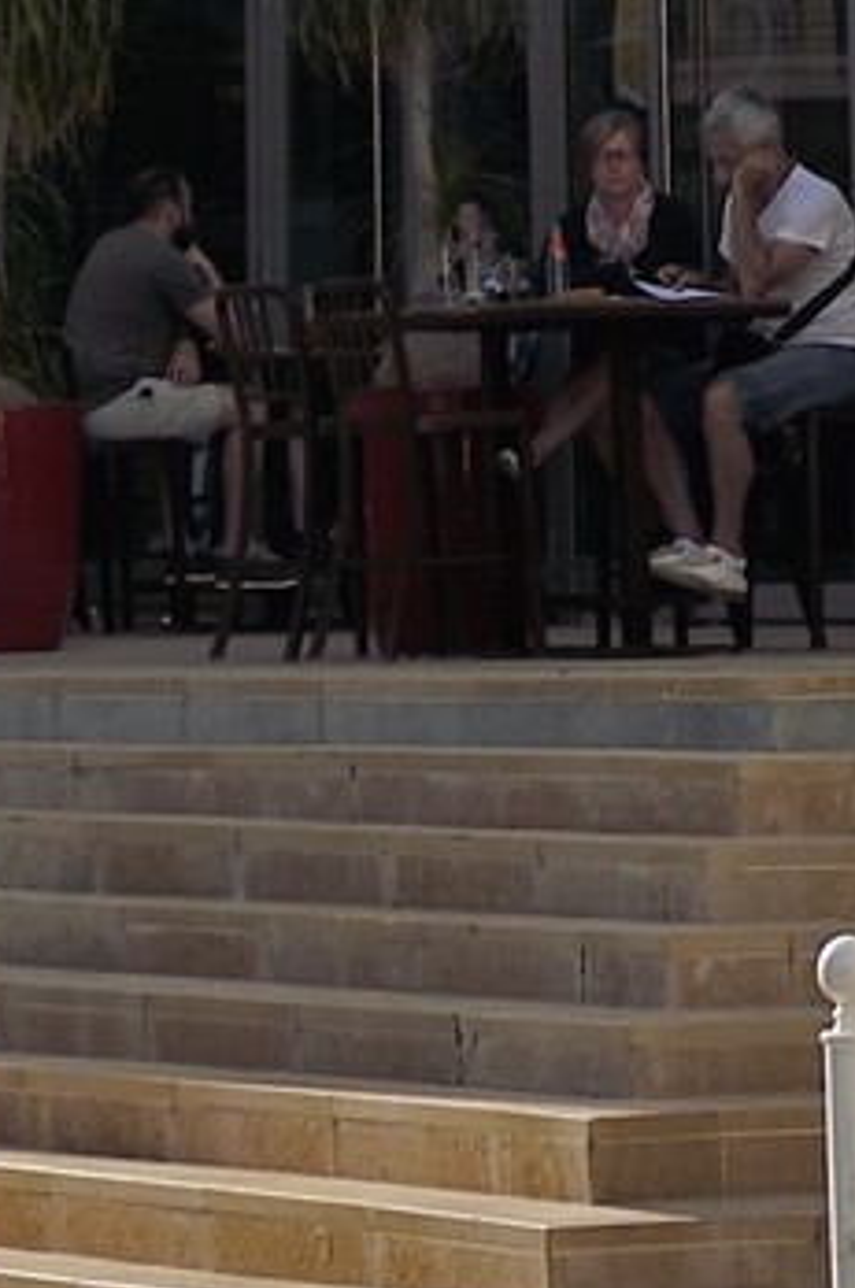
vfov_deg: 7.8
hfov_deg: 5.8
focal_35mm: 235
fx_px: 8396
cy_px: -2393
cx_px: 185
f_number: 8
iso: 200
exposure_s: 1/250
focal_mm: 34
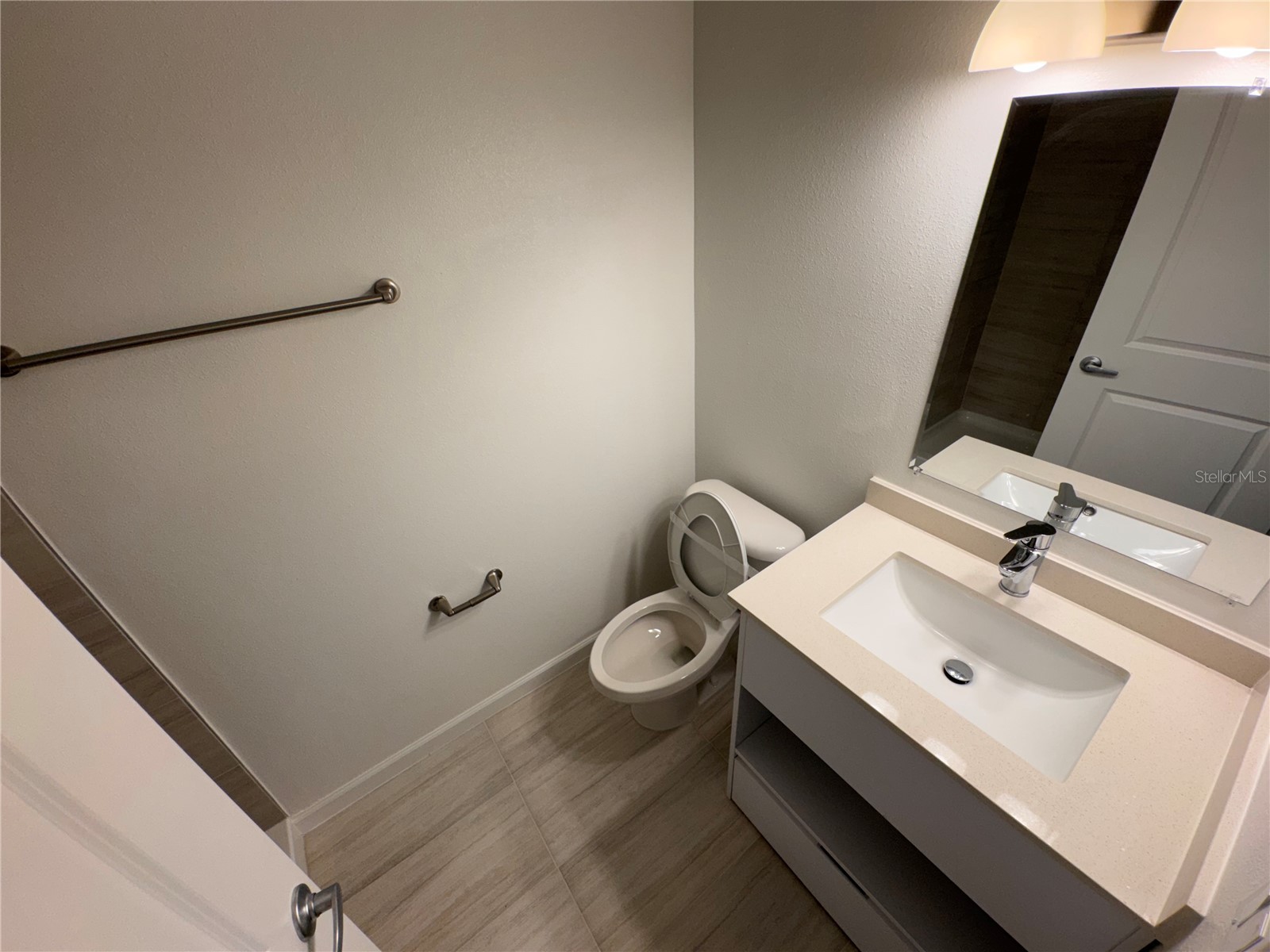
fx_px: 514
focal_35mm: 14
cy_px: 476
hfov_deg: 102.1
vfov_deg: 85.7
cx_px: 635
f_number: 2.2
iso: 40
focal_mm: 2.22
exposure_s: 1/142
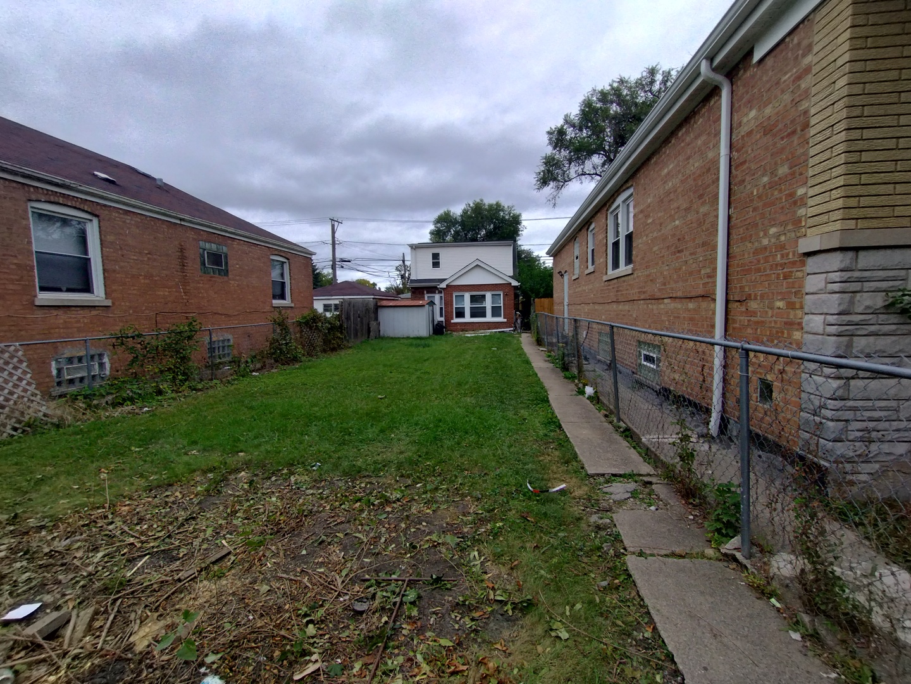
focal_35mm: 16
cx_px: 456
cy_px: 342
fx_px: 421
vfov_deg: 78.1
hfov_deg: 94.5
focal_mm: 1.66
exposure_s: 1/142
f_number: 2.2
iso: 100
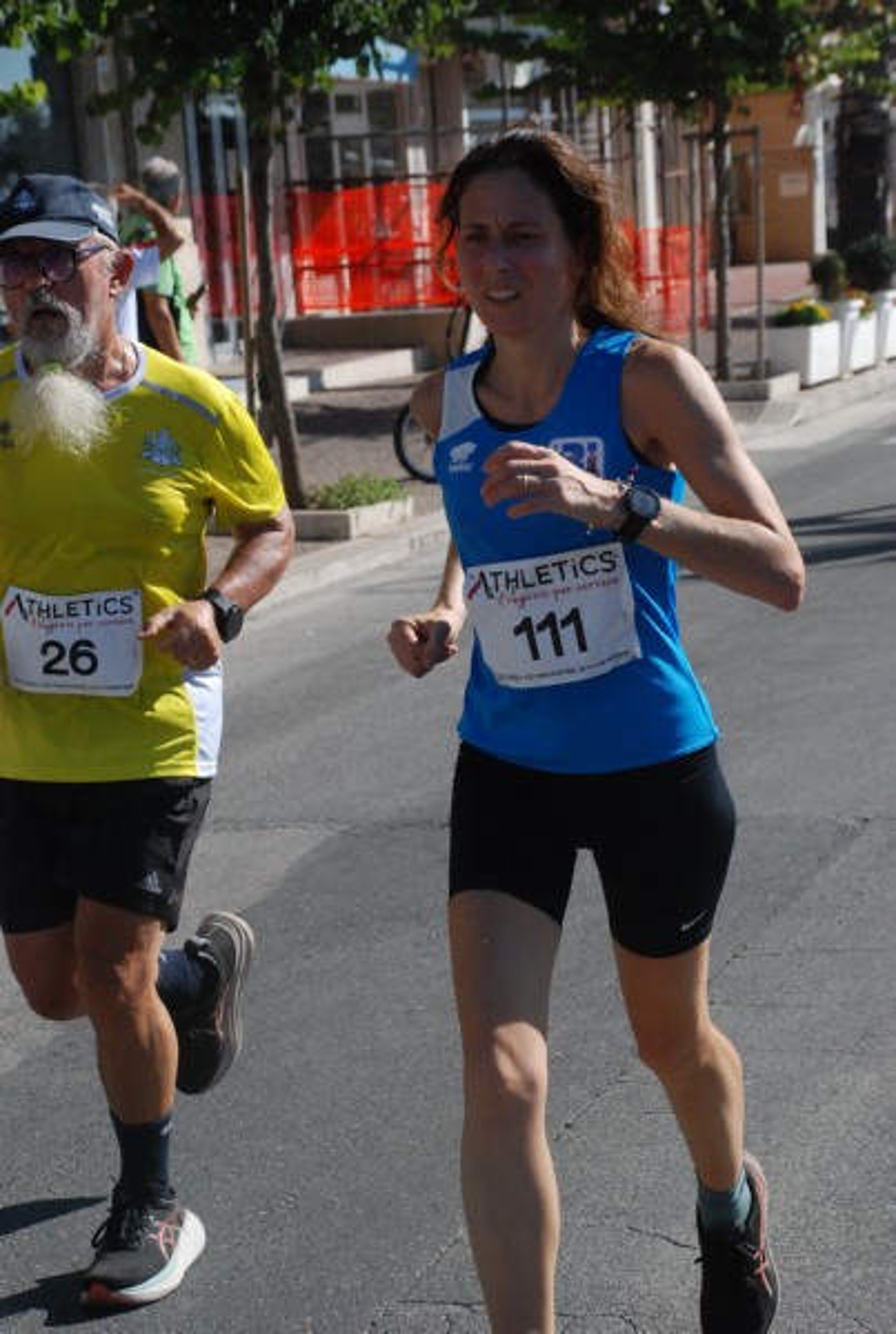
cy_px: 667
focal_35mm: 93
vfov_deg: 21.9
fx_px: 3454
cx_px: 448
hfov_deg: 14.8
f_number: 8
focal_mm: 62
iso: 1000
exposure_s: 1/2000
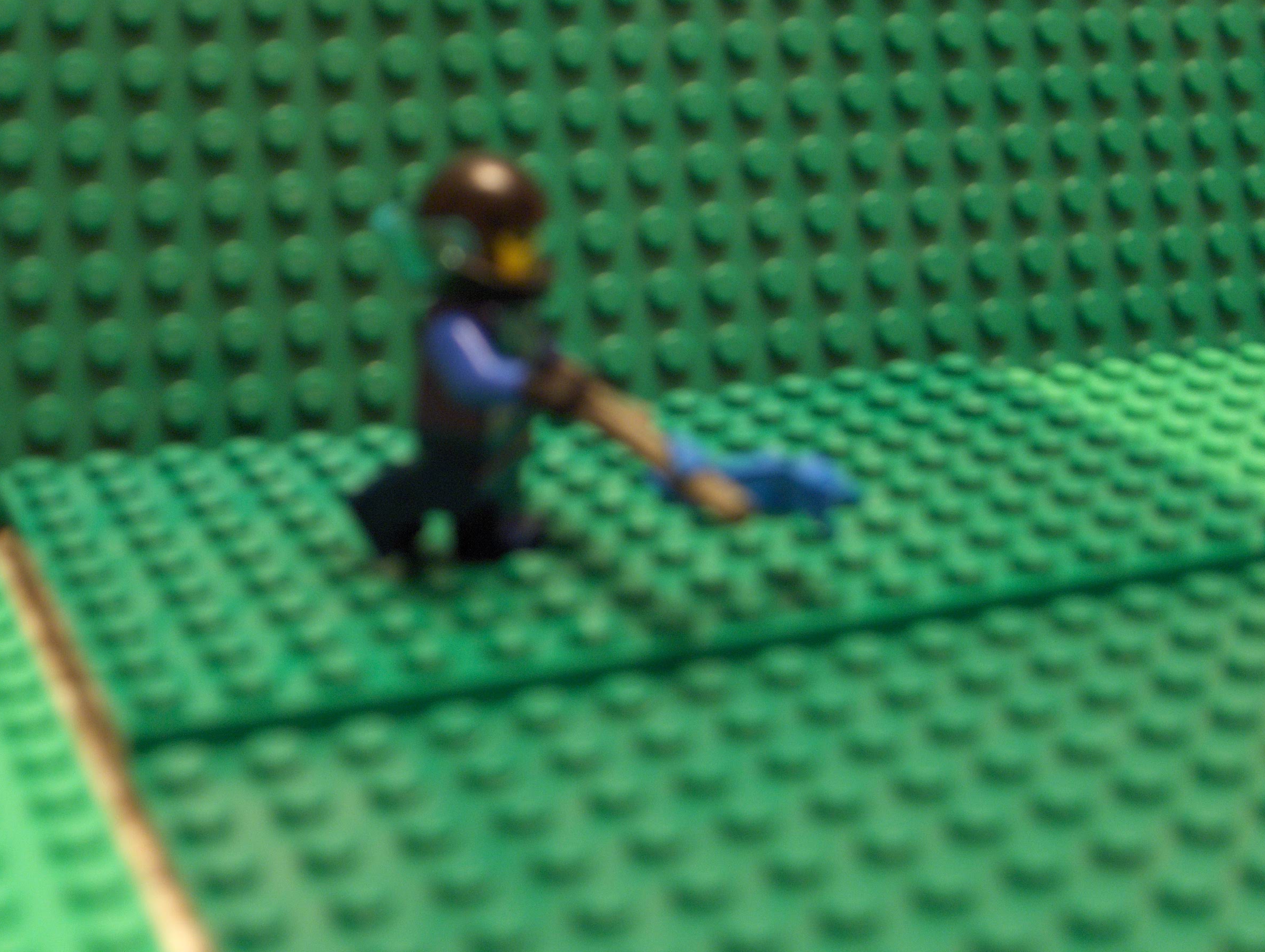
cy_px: 471
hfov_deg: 36.1
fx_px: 1940
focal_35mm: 53
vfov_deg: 27.6
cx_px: 569
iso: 100
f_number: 2.9
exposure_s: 1.32
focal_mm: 9
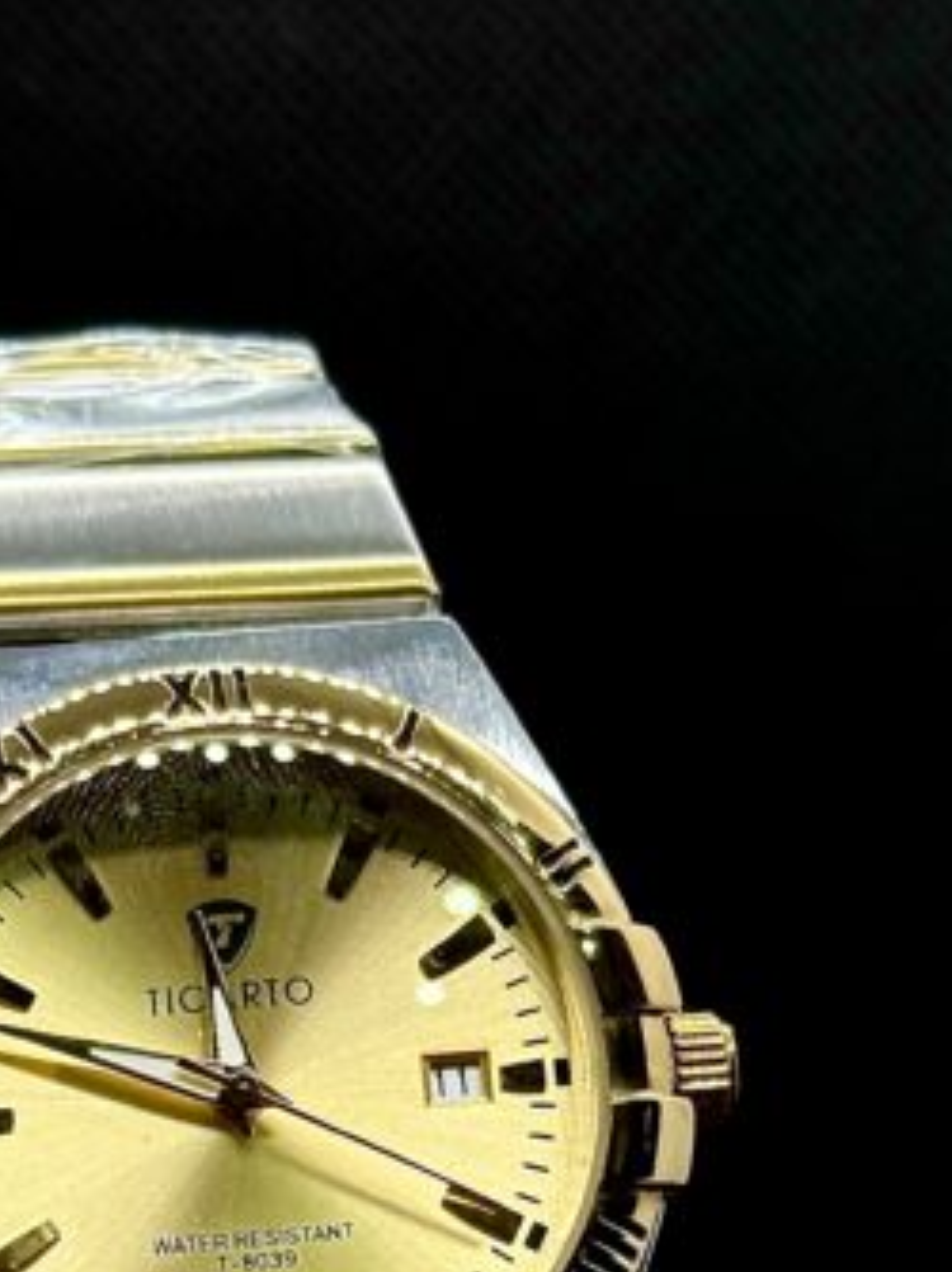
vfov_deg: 16.8
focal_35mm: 115
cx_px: 278
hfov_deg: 12.8
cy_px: 1276
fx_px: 4222
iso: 80
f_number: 1.78
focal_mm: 6.86
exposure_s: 1/419
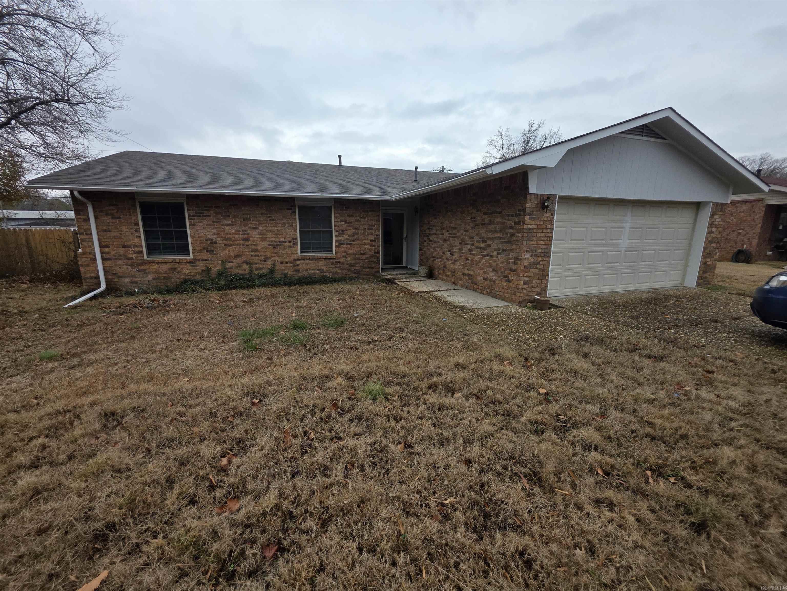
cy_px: 296
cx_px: 394
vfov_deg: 89.9
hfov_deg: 106.2
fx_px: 296
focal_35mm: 13
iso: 40
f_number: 1.9
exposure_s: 1/845
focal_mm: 2.2
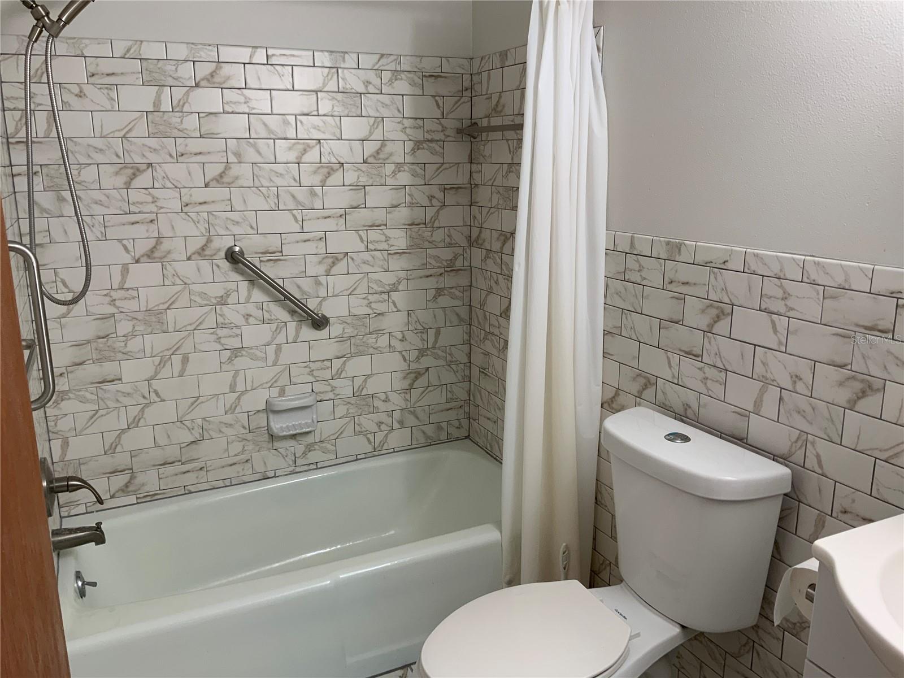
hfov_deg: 61.7
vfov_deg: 48.2
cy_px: 339
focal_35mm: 29
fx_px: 757
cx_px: 452
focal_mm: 3
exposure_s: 1/60
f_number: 1.8
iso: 40
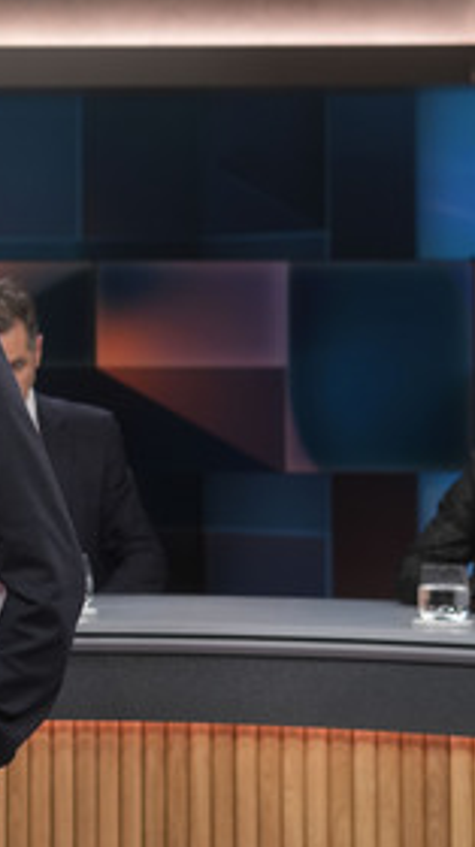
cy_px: 430
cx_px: -138
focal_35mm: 76
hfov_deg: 15.1
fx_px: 1706
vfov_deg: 27.9
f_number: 2.2
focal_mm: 30
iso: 640
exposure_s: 1/200
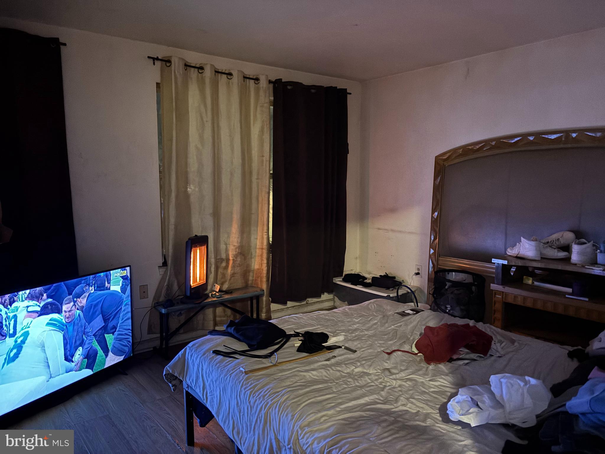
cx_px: 302
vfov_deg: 53.1
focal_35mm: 26
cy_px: 227
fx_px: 454
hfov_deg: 67.3
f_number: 1.6
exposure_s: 1/15
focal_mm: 5.96
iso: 1000
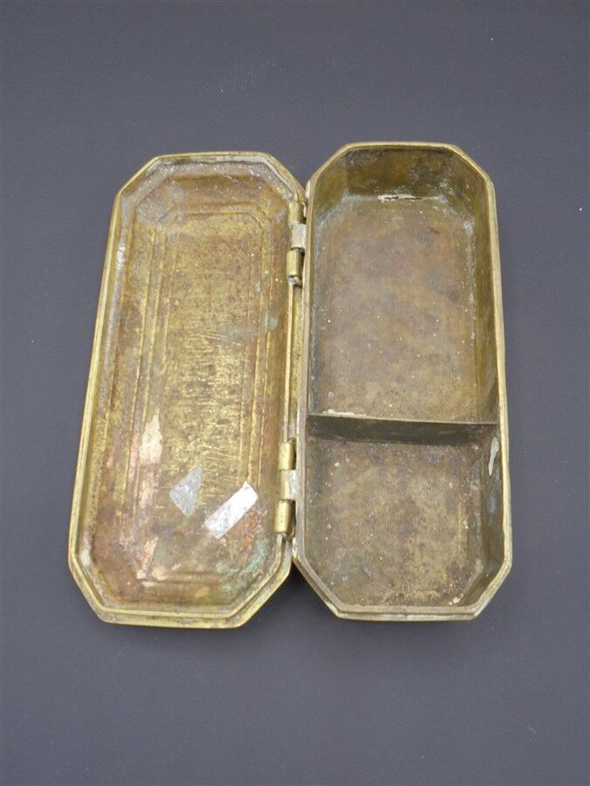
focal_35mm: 38
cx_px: 295
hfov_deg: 37.7
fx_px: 864
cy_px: 393
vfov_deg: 49.0
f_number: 4.2
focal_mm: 6.9
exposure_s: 1/40
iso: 100
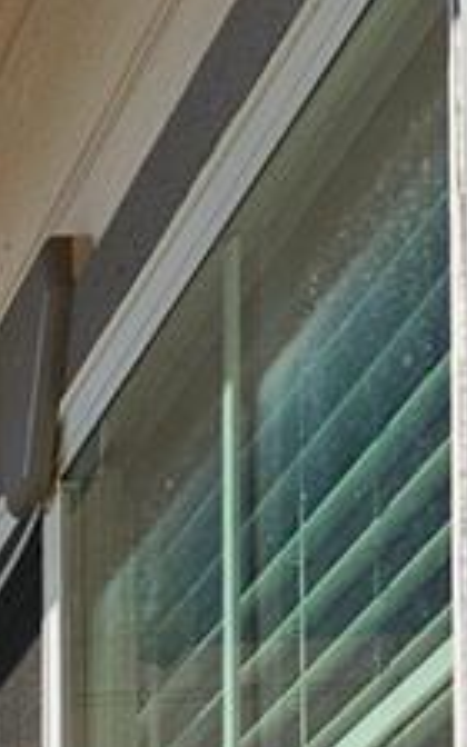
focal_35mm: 163
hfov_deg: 6.8
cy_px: 1801
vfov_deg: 10.9
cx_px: -1169
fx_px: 3319
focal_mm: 5.4
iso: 25
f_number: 1.8
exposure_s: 1/2443
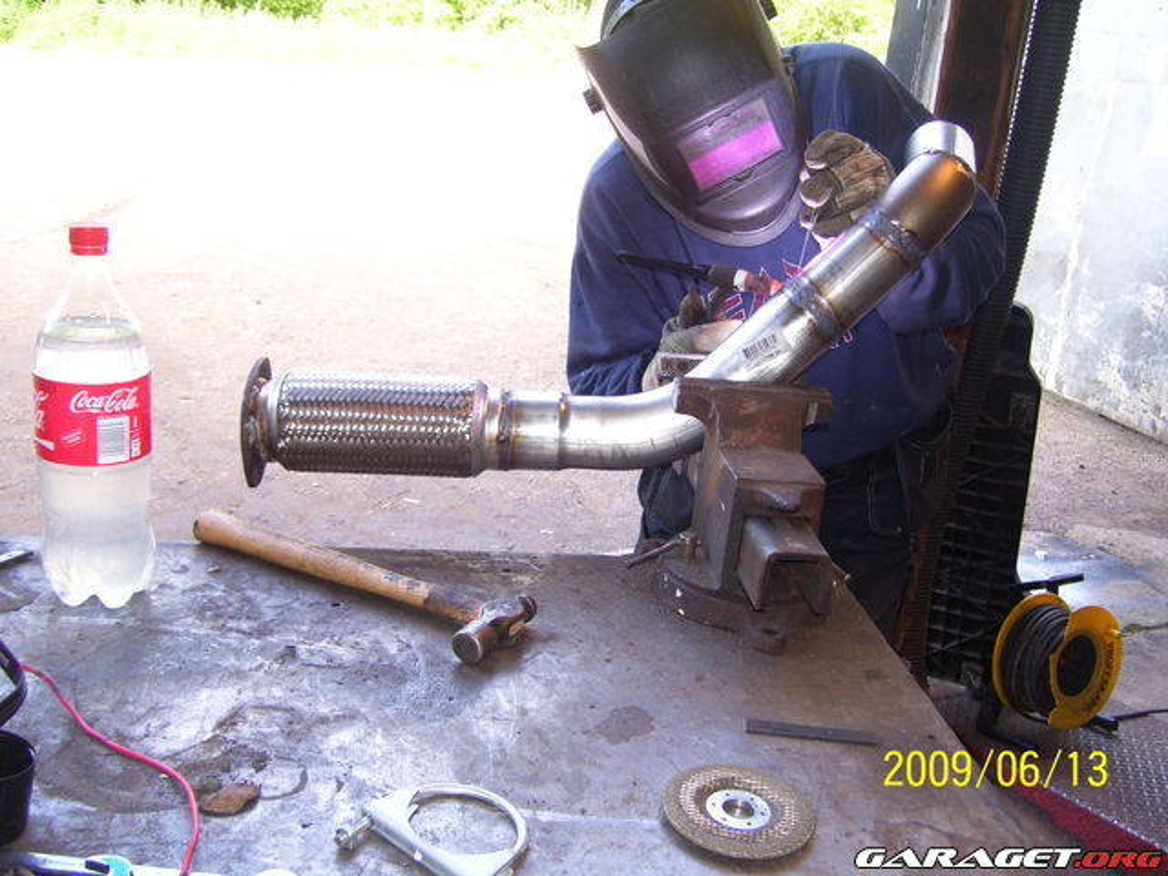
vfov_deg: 38.7
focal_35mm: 37
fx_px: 1248
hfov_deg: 50.1
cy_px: 438
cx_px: 584
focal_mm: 6
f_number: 2.7
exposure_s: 1/60
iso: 80
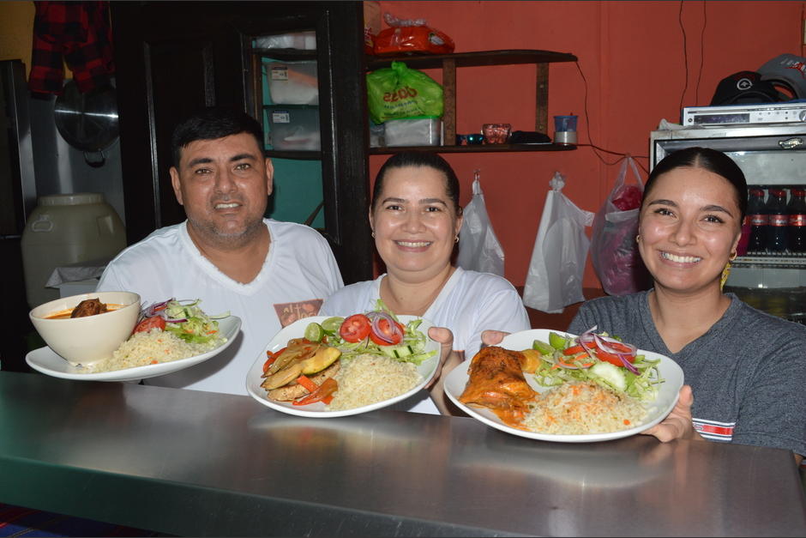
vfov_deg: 36.9
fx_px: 806
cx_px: 403
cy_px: 269
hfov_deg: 53.1
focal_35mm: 36
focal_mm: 24
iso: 400
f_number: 8
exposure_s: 1/125
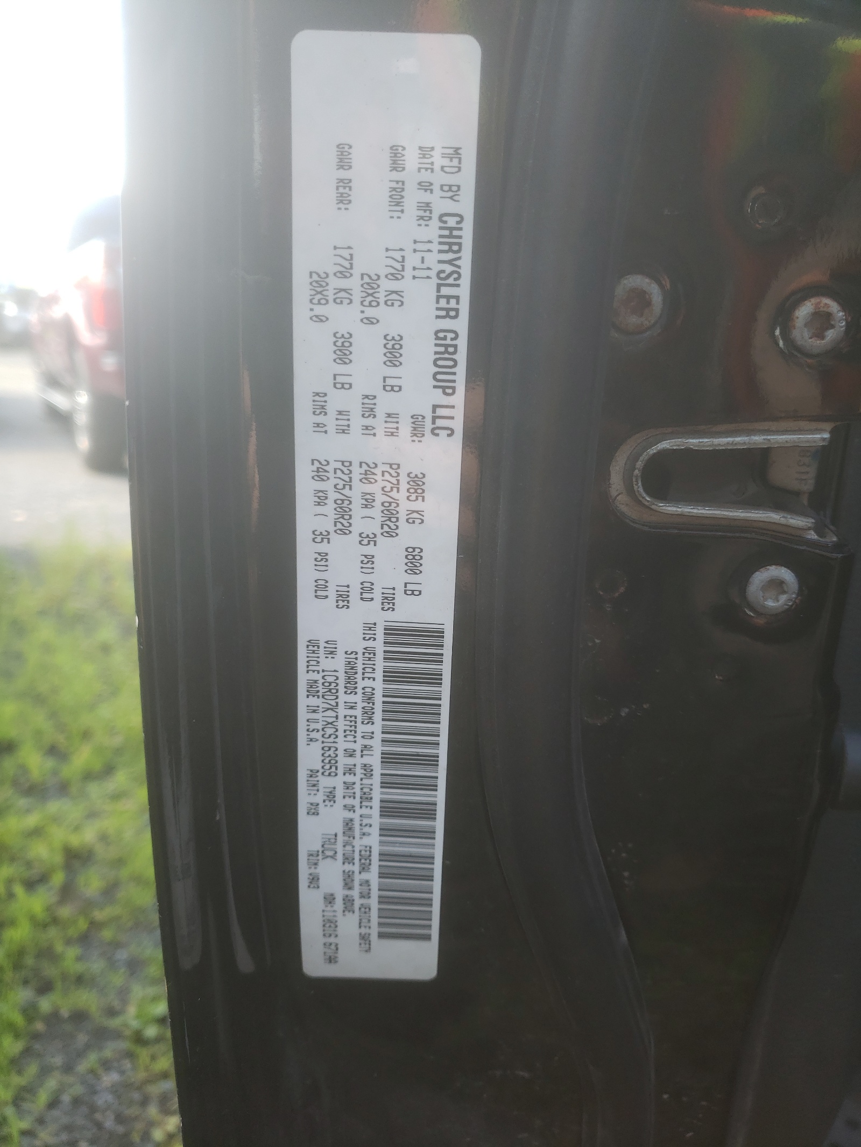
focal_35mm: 26
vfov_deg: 67.3
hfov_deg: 53.1
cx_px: 430
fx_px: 862
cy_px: 574
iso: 50
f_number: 1.5
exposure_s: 1/159
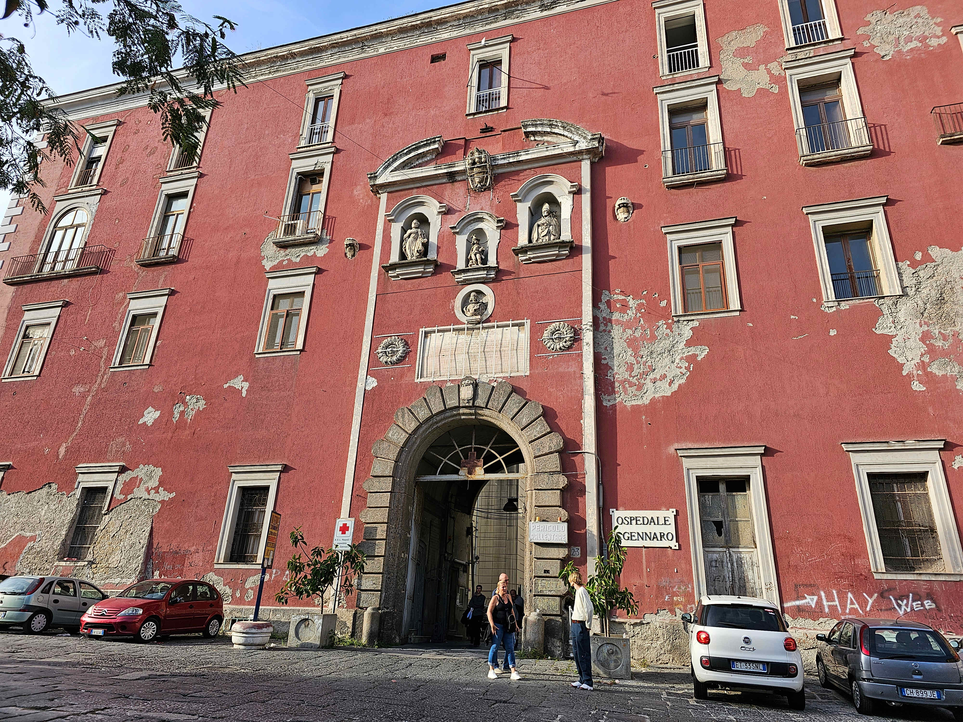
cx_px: 482
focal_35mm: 23
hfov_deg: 73.9
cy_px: 361
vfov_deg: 58.9
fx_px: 640
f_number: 1.7
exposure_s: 1/235
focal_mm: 6.3
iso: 10
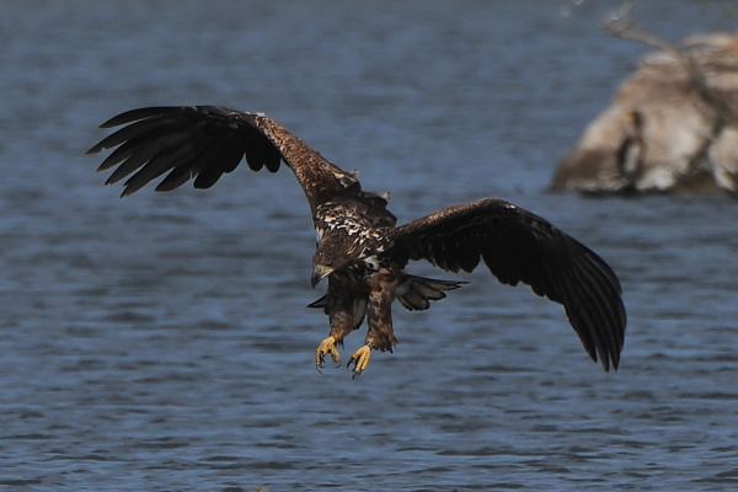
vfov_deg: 1.7
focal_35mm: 825
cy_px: 246
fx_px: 16911
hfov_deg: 2.5
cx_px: 369
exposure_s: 1/1250
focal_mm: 550
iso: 200
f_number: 7.1
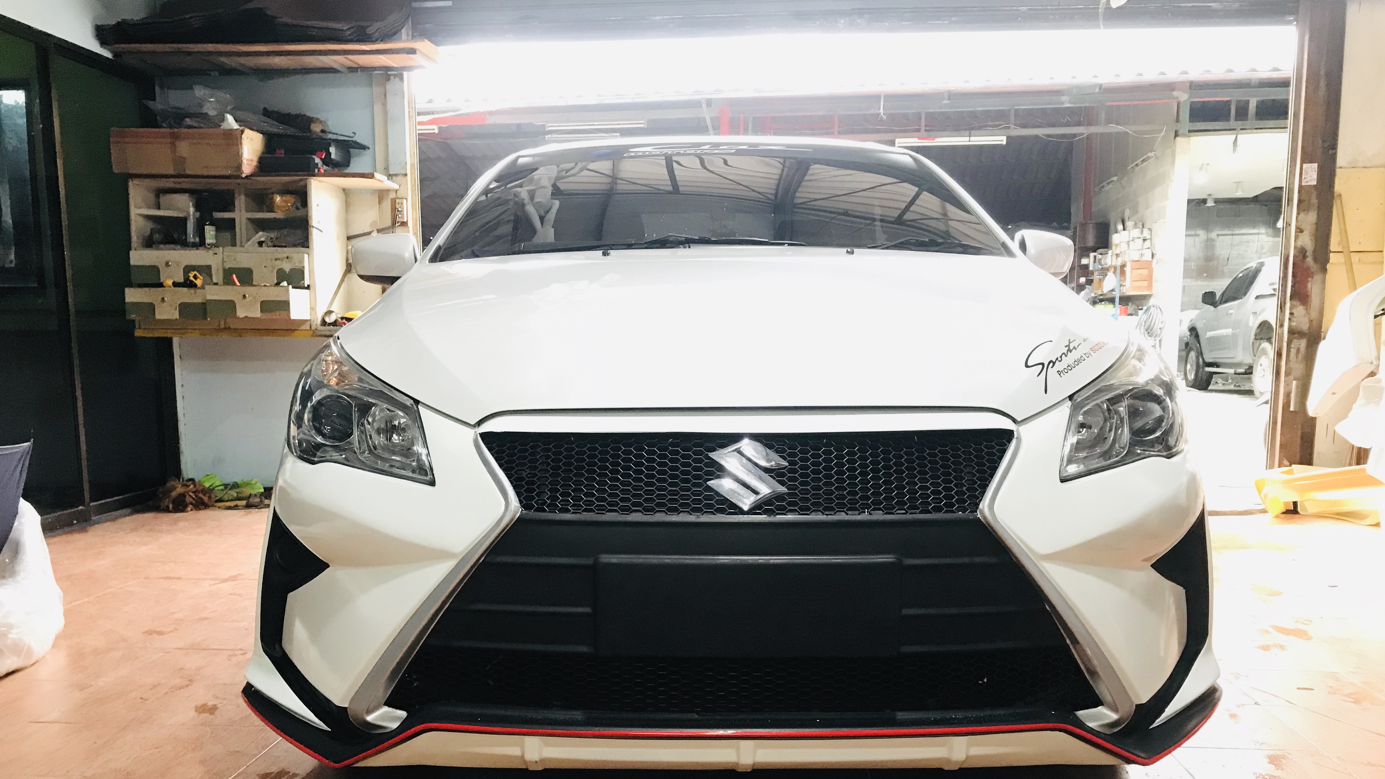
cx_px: 696
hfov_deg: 62.6
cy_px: 504
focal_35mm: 31
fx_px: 1138
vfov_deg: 37.5
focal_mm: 3.99
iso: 64
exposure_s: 1/17
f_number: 1.8
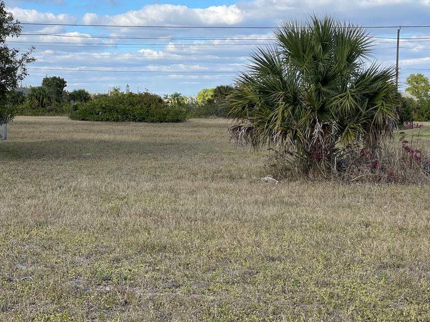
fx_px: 931
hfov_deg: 26.0
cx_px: 245
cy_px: 149
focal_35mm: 75
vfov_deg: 19.6
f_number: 2.2
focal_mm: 7.5
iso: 32
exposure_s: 1/1014
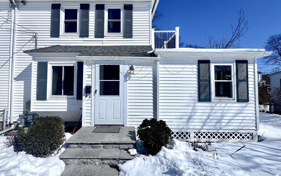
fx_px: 130
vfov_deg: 67.9
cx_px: 128
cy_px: 81
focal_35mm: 17
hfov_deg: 94.1
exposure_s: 1/5263
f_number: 2.2
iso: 40
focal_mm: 2.22
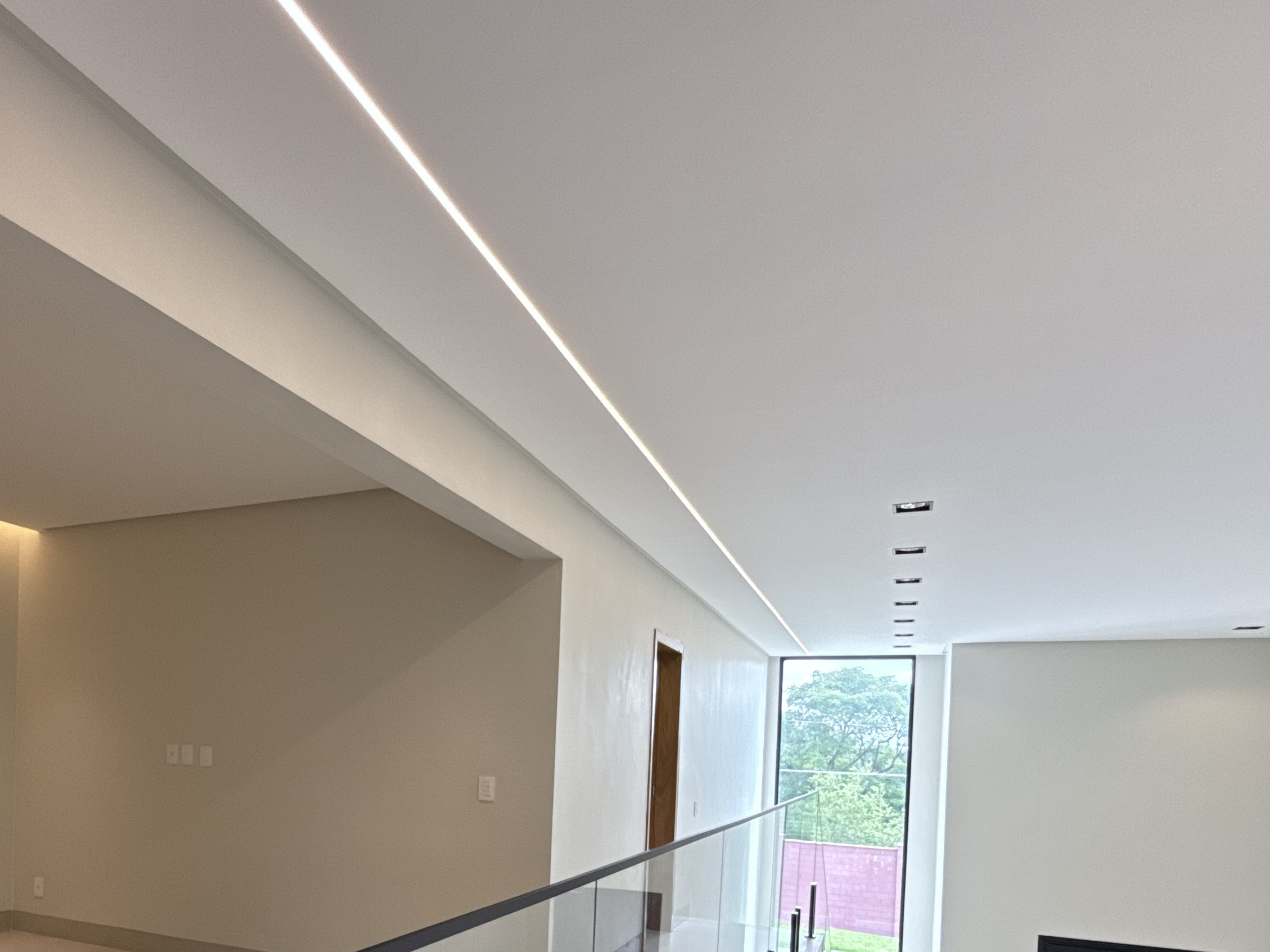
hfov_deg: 67.9
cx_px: 450
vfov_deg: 51.3
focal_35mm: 25
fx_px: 917
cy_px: 770
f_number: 2.2
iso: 125
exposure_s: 1/120
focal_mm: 2.22
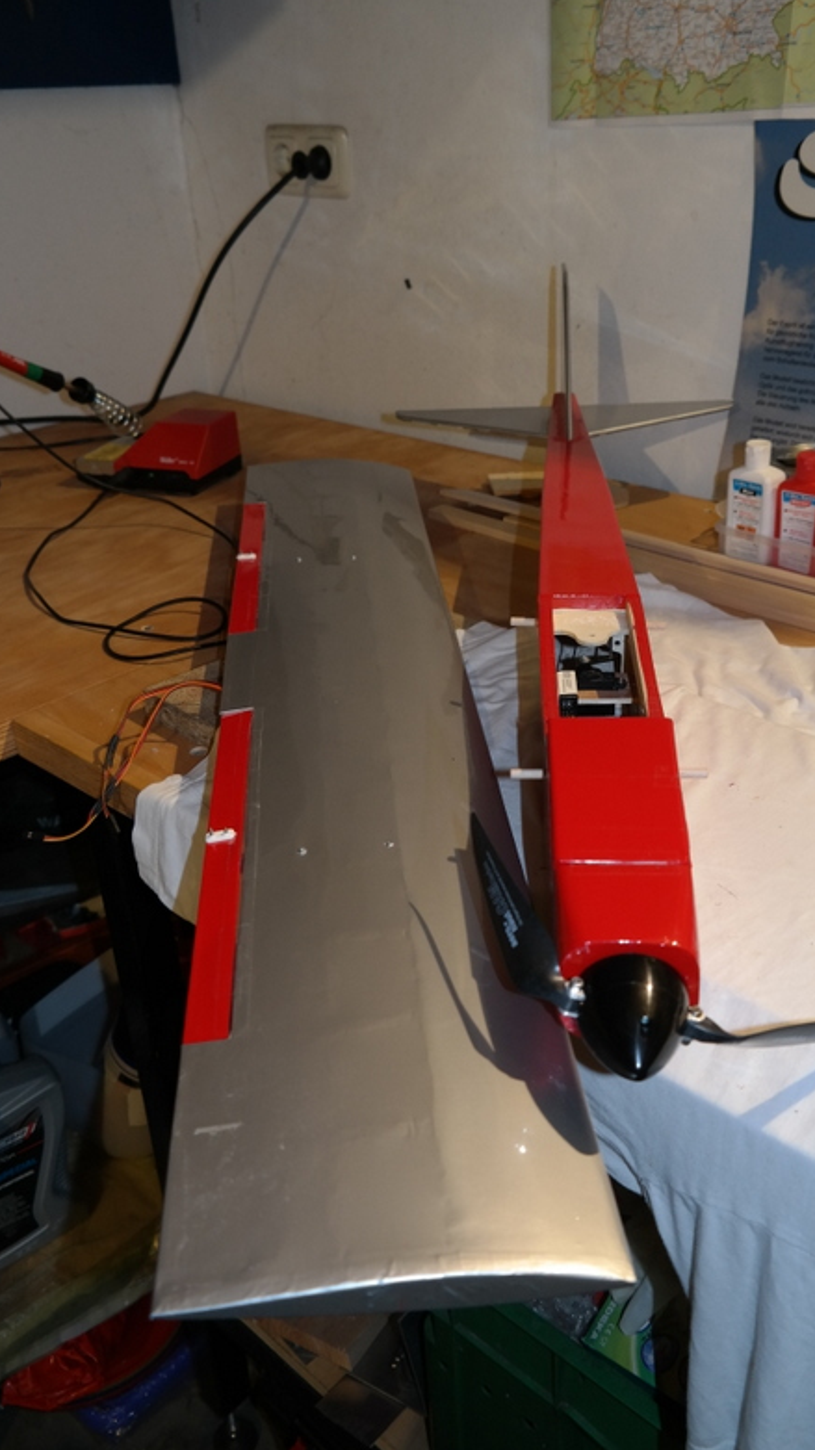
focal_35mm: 29
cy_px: 739
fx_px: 1115
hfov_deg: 40.1
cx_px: 453
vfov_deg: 66.1
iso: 400
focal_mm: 18
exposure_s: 1/40
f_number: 4
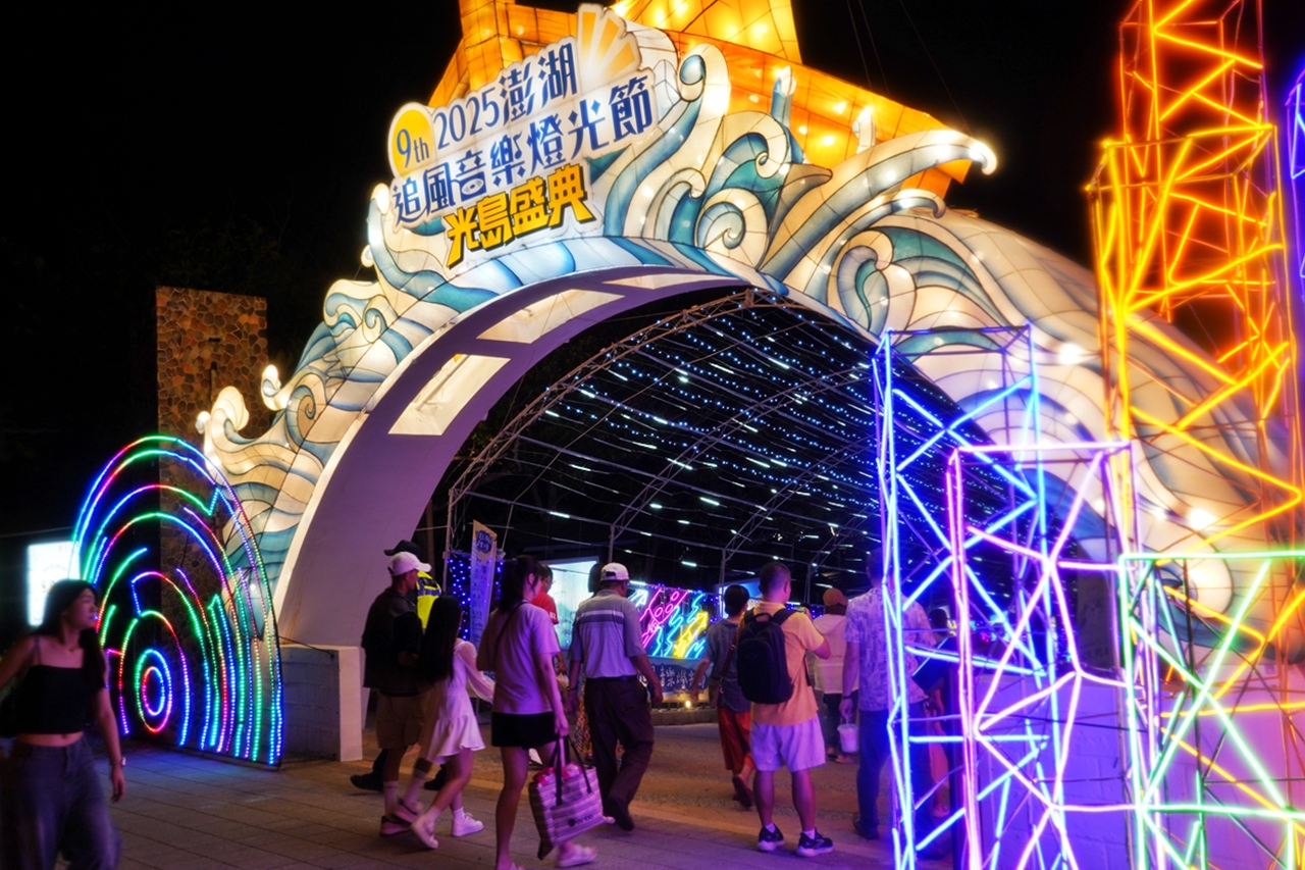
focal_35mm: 31
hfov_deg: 60.3
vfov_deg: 42.3
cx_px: 652
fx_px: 1124
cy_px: 435
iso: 400
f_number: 4
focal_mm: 31
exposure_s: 1/60
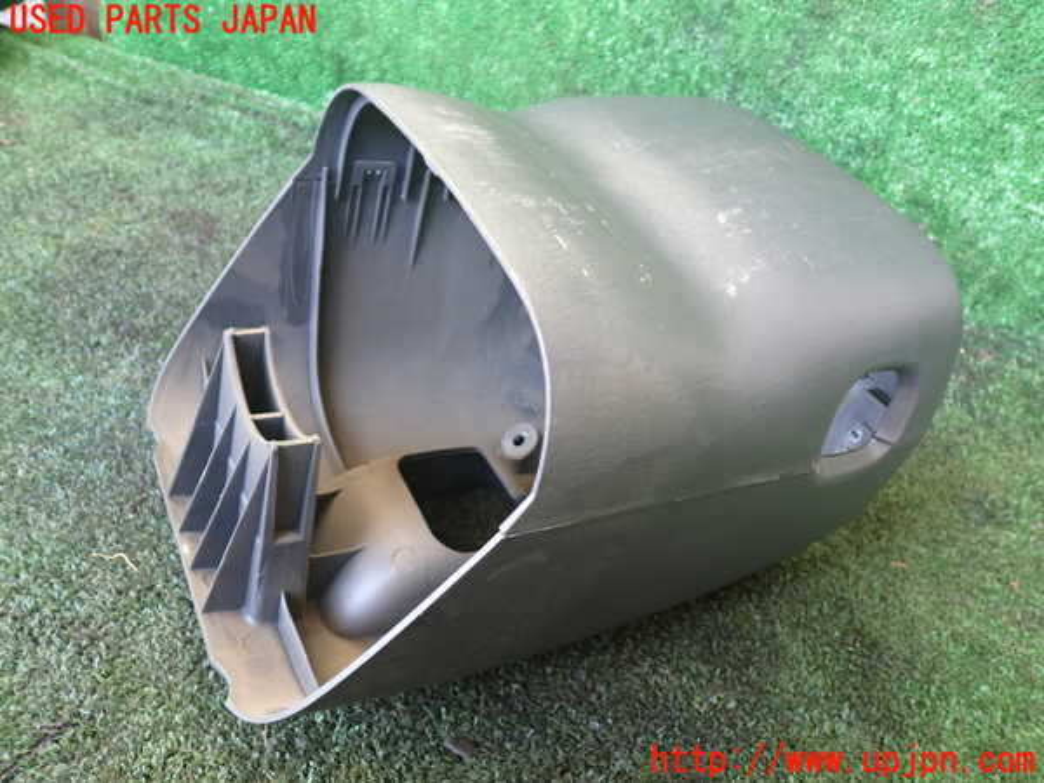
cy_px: 392
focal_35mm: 30
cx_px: 522
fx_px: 905
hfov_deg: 60.0
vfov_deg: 46.8
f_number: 2.3
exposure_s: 1/30
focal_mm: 5.4
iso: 250
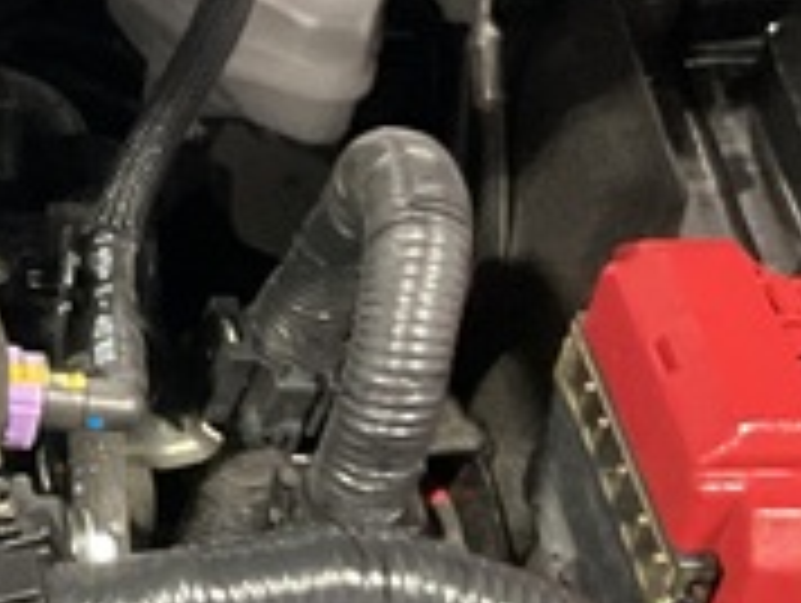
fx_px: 3615
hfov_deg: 11.8
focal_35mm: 156
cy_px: 652
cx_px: -585
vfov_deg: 9.4
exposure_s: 1/33
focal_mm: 3
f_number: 1.8
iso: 320
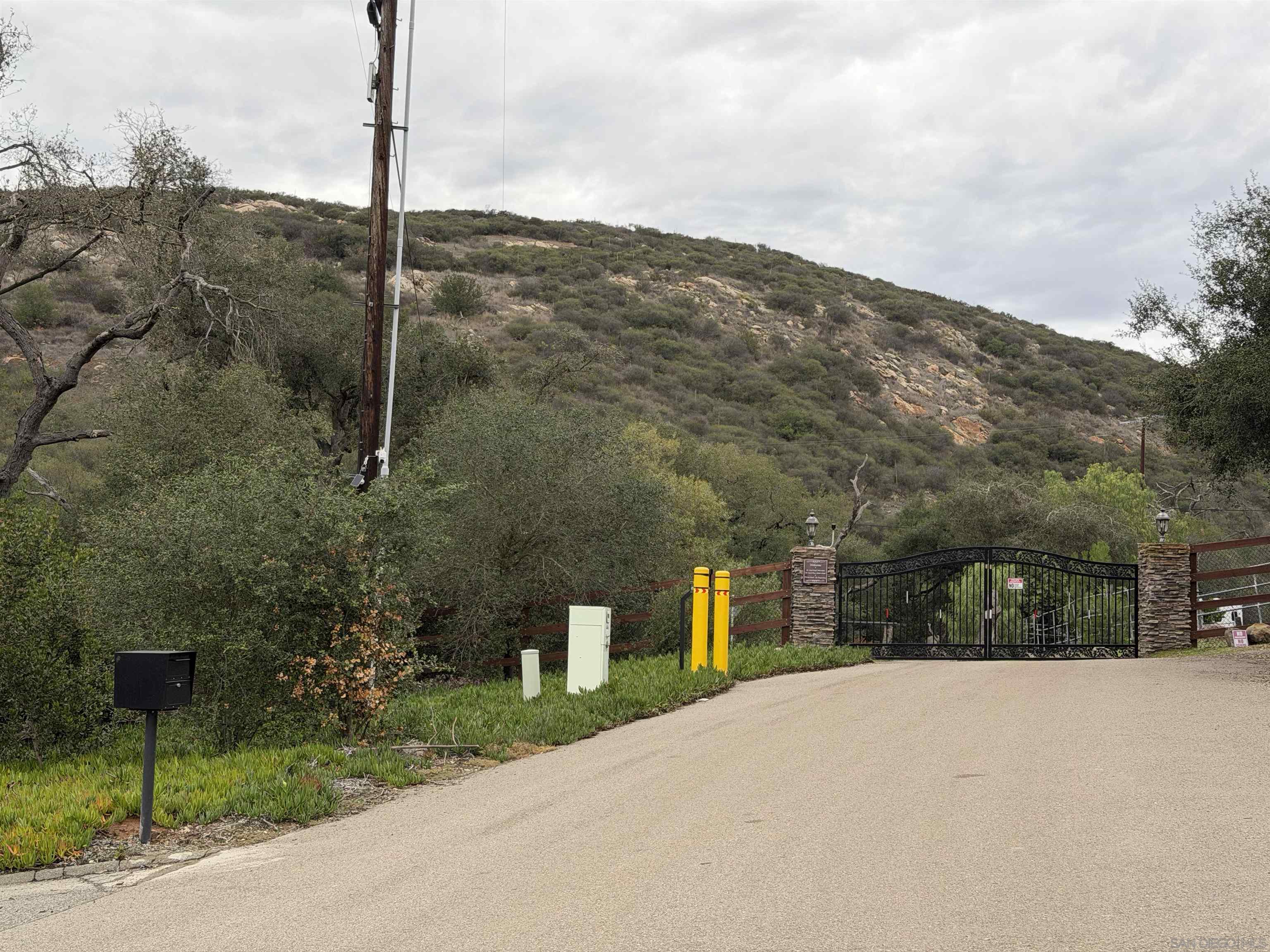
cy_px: 476
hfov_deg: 39.7
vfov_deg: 30.3
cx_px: 635
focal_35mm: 48
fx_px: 1761
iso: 64
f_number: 1.78
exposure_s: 1/615
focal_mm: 6.76
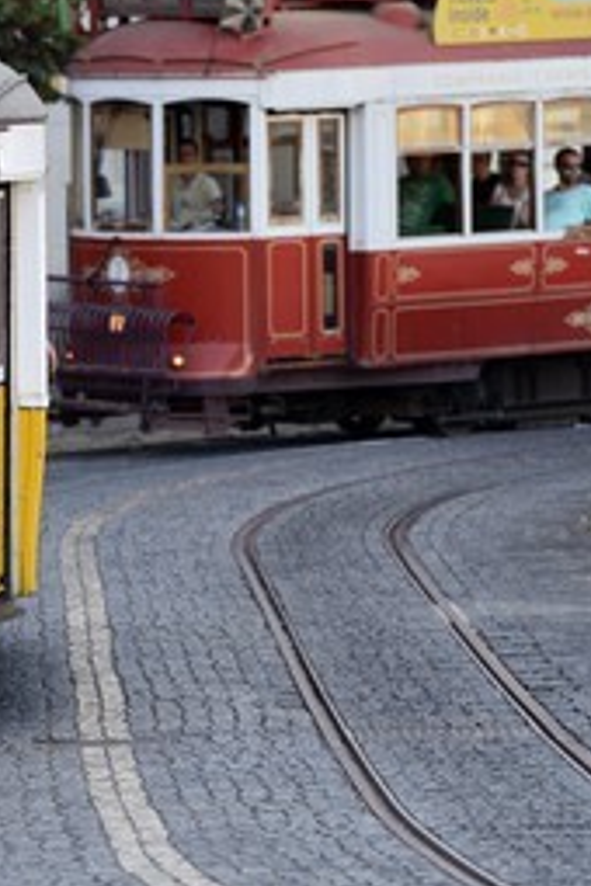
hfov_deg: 4.2
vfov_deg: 6.2
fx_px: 8126
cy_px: 410
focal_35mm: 330
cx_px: 42
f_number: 4
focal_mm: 200
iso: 400
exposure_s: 1/320
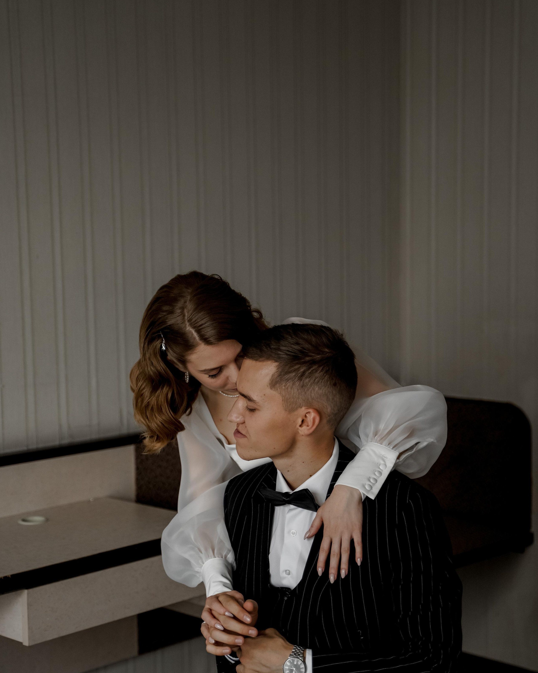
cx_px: 270
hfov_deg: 22.8
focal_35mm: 67
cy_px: 391
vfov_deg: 28.3
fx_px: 1333
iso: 640
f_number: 2.8
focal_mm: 59
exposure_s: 1/400
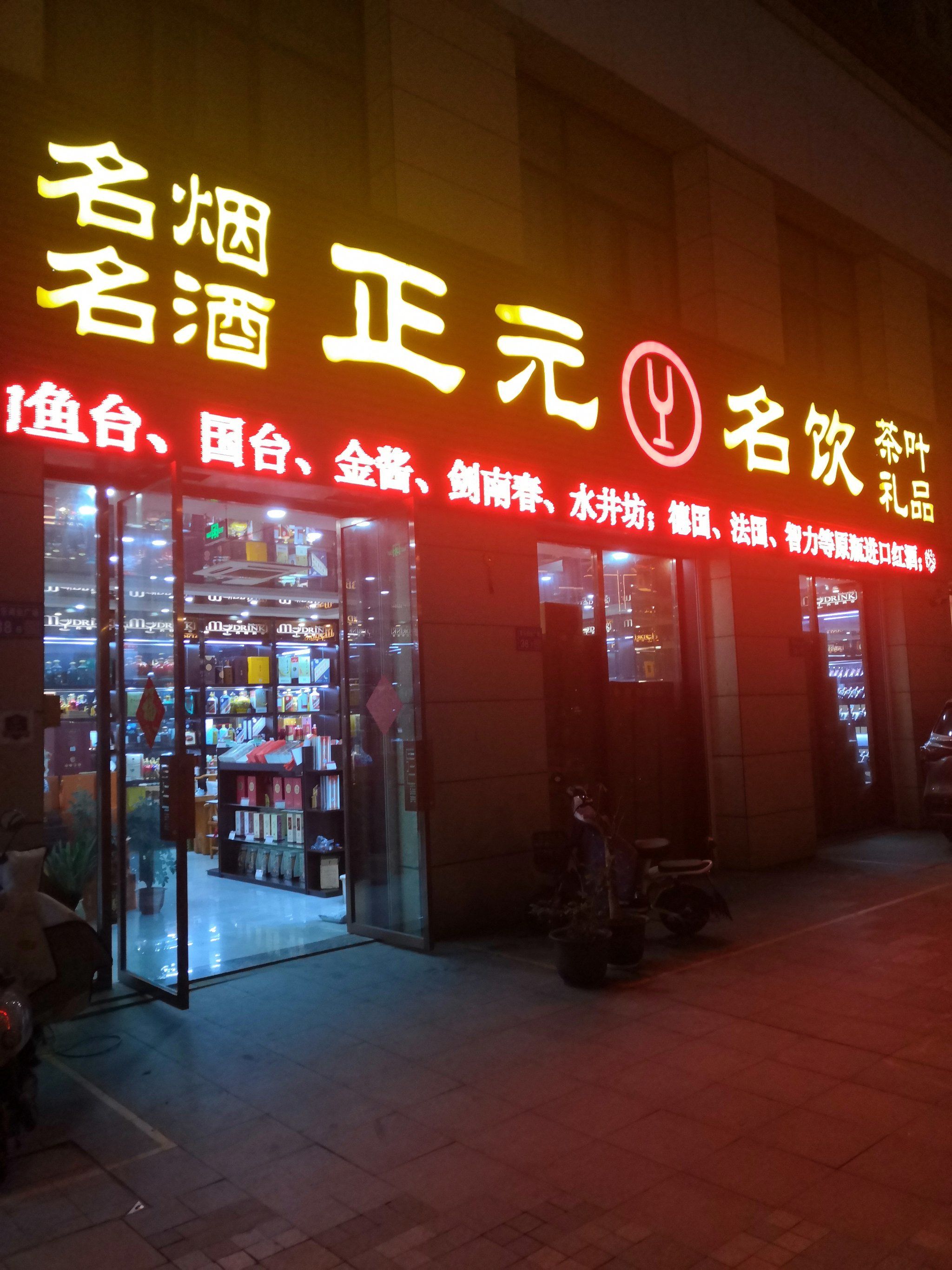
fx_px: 990
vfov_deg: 65.3
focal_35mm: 27
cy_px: 635
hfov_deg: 51.4
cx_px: 476
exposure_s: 1/33.3
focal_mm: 3.95
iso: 250
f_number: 1.8
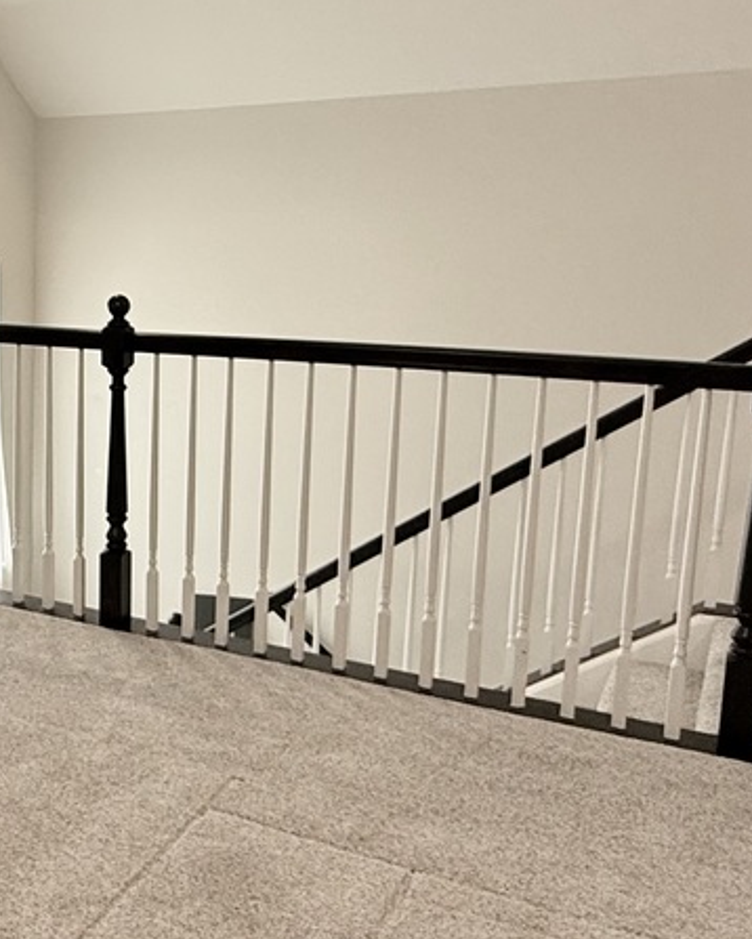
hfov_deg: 29.8
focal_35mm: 44
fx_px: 1223
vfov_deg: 41.9
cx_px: -126
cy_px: 422
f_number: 2.2
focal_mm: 2.22
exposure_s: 1/120
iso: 200
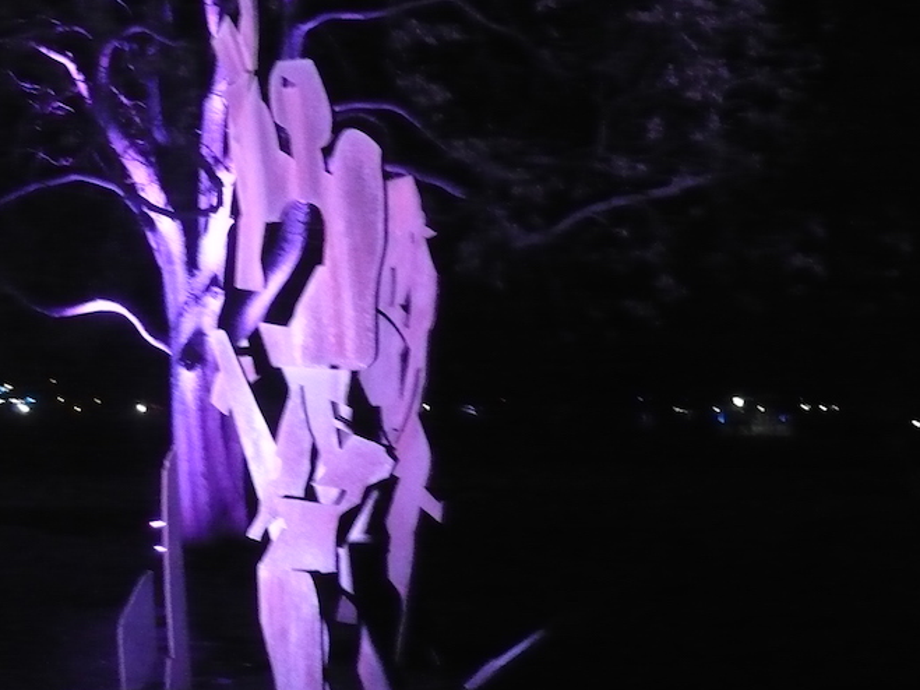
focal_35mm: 51
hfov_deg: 37.3
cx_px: 343
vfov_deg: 28.5
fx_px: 1355
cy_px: 317
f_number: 2.8
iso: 800
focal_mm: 5.8
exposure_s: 1/15
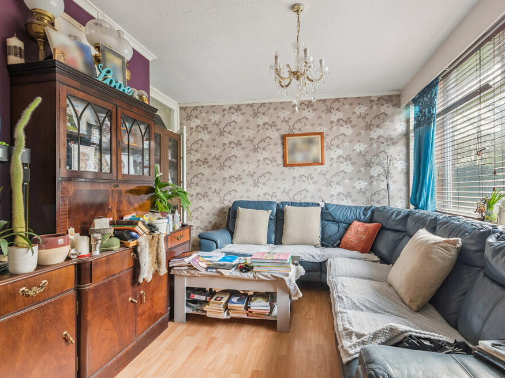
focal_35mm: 18
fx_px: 263
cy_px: 189
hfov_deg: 87.7
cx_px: 266
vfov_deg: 71.6
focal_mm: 16
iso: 400
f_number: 9
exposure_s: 1/13
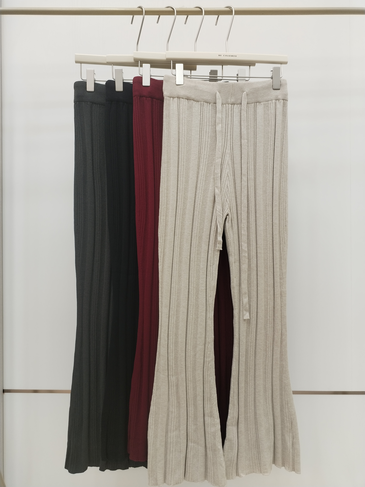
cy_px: 244
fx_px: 408
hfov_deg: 48.2
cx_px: 182
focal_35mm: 29
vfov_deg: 61.7
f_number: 1.8
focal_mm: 4.75
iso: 150
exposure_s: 1/50
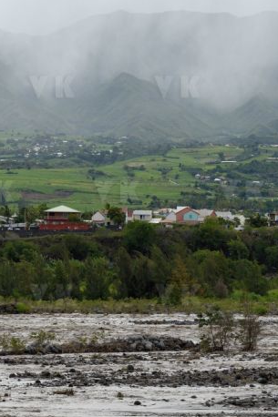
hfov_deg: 8.2
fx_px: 1932
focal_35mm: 167
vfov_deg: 12.3
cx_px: 177
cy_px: 212
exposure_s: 1/125
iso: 250
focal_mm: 85
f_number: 11
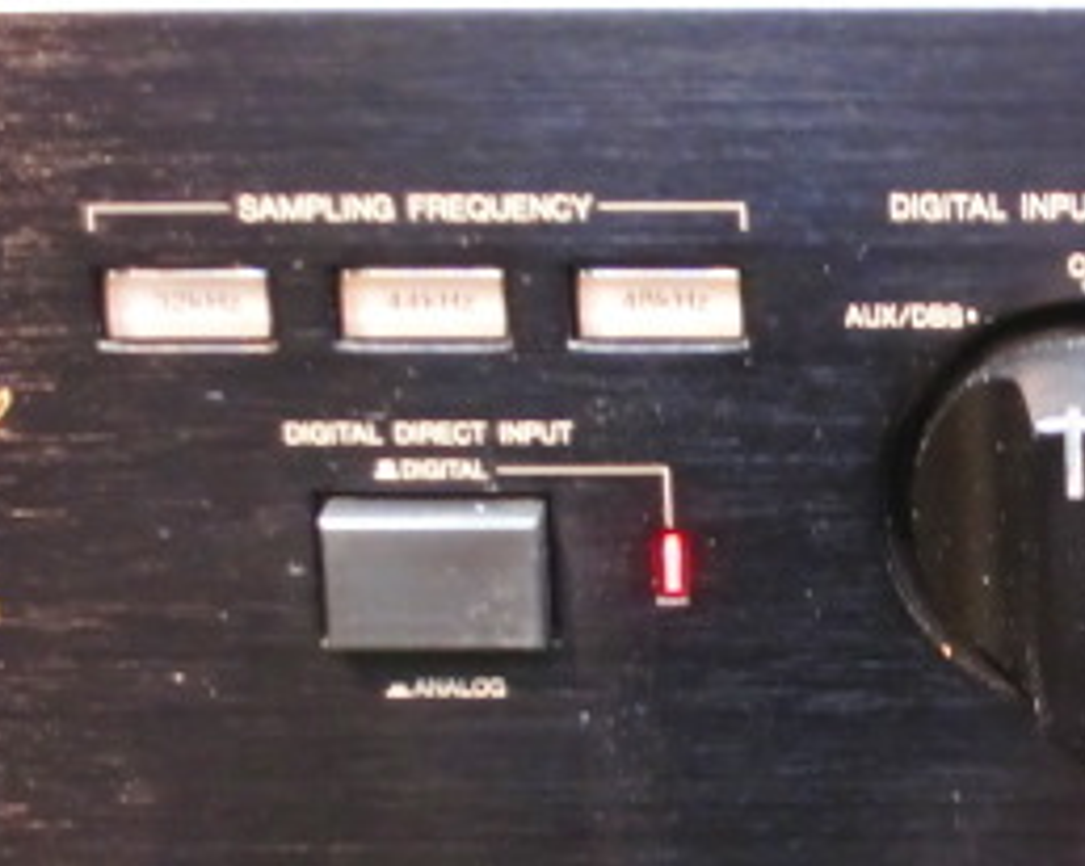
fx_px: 5134
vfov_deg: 9.6
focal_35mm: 160
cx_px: 1316
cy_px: 736
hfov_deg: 11.8
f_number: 4.1
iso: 400
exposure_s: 1/3.33
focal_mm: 11.7
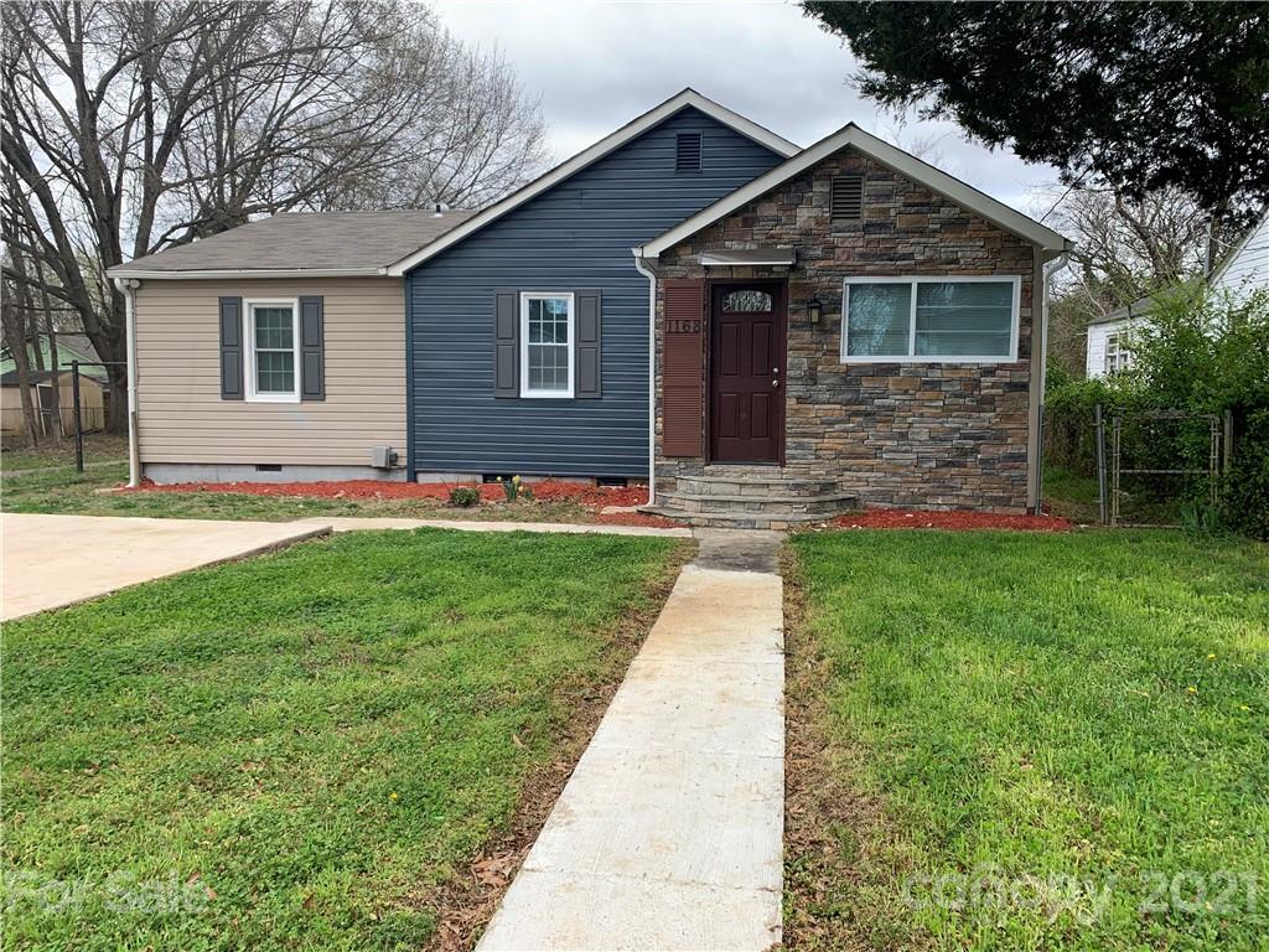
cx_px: 634
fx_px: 953
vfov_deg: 53.1
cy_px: 476
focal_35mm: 26
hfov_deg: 67.3
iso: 25
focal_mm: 4.25
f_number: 1.8
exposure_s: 1/727
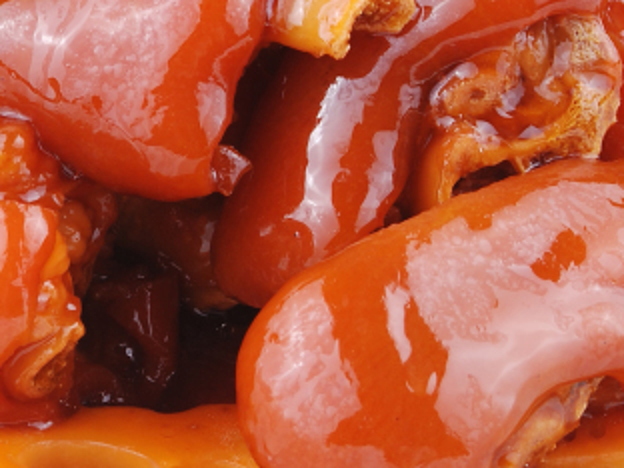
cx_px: 286
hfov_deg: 8.4
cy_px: 91
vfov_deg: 6.3
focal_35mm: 237
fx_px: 4272
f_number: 13
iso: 100
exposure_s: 1/125
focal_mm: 50
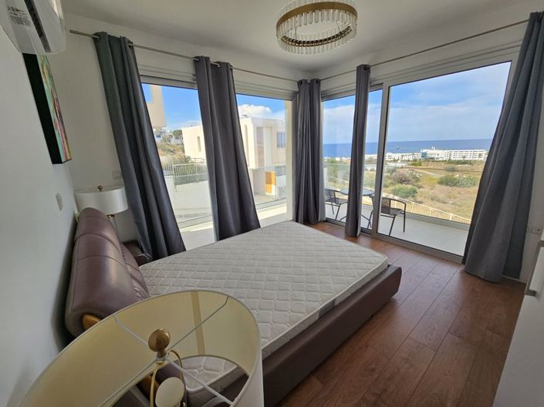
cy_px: 204
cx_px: 272
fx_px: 204
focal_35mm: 13
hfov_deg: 106.2
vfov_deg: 89.9
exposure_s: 1/539
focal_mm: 2.2
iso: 50
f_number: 2.2
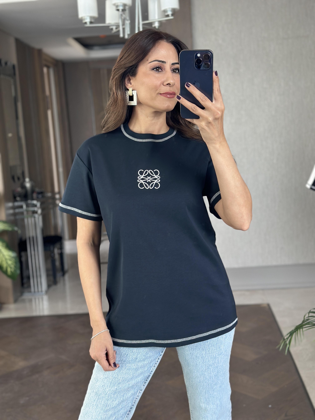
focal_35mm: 48
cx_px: 158
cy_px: 210
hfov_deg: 30.3
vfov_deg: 39.7
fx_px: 582
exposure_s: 1/86
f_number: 1.78
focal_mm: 6.86
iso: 125
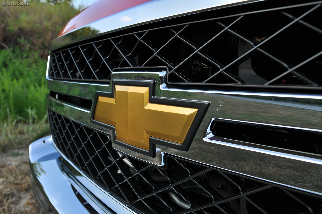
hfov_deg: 62.0
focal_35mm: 30
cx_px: 161
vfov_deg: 43.5
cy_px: 107
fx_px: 268
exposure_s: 1/160
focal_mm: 20
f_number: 6.3
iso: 200
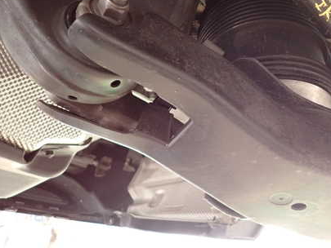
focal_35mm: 37
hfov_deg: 48.4
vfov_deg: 38.7
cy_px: 113
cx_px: 244
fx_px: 354
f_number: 2
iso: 400
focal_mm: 4.5
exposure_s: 1/125
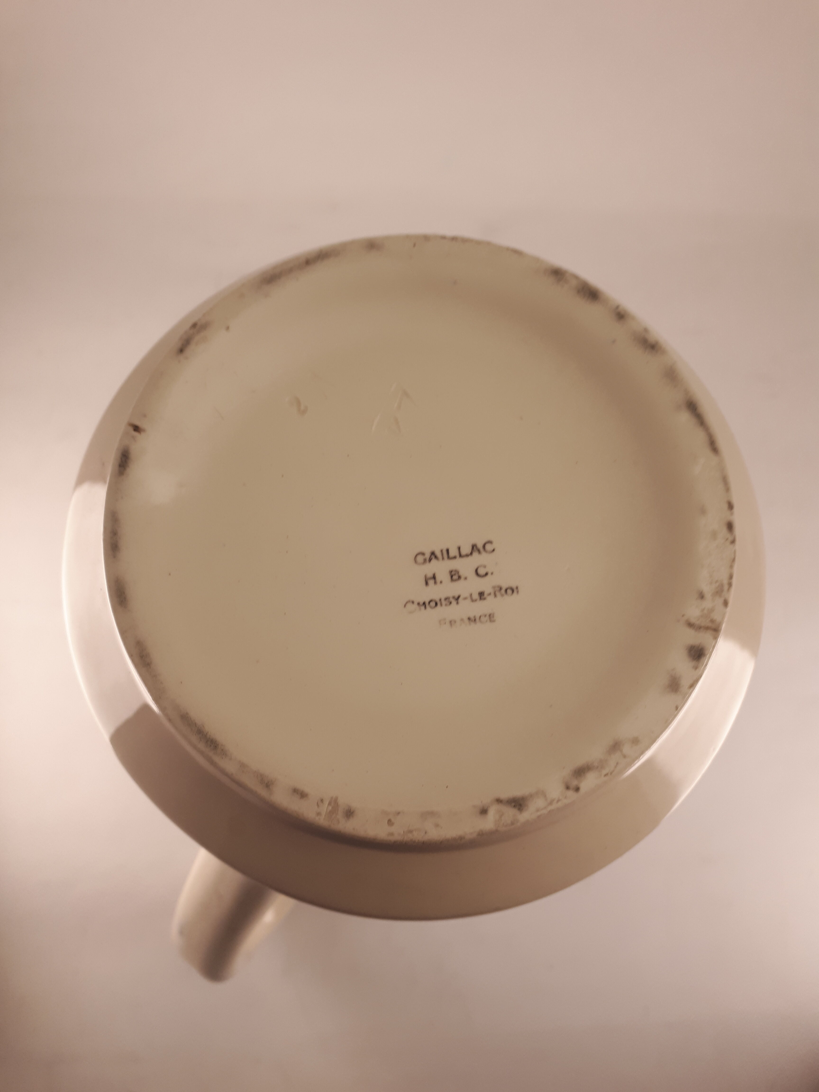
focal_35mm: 27
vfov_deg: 65.3
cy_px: 546
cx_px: 410
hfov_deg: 51.4
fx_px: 852
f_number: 1.9
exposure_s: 1/33
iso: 50
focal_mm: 3.6
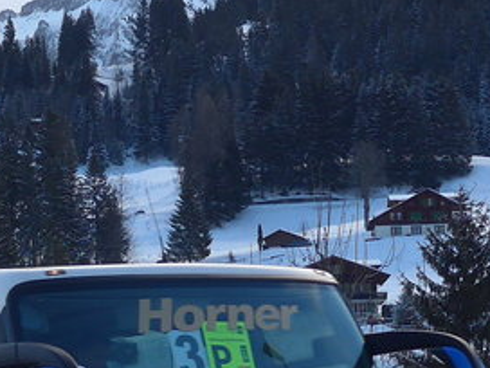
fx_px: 1812
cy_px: 303
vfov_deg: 11.5
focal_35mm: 128
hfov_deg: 15.1
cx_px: -9
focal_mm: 6
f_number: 2.8
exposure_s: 1/400
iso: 80
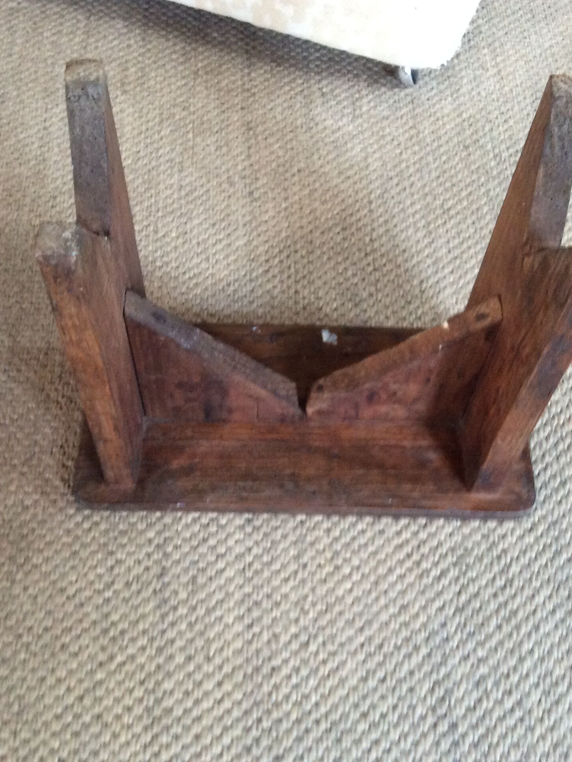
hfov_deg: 33.6
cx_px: 268
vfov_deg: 43.8
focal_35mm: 43
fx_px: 947
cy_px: 381
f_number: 2.4
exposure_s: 1/25
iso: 160
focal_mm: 3.3
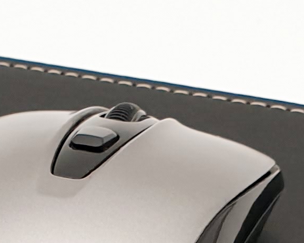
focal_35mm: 177
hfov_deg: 10.7
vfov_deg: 8.0
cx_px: -44
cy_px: 593
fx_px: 1592
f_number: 2.4
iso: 50
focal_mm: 4.3
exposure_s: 1/162
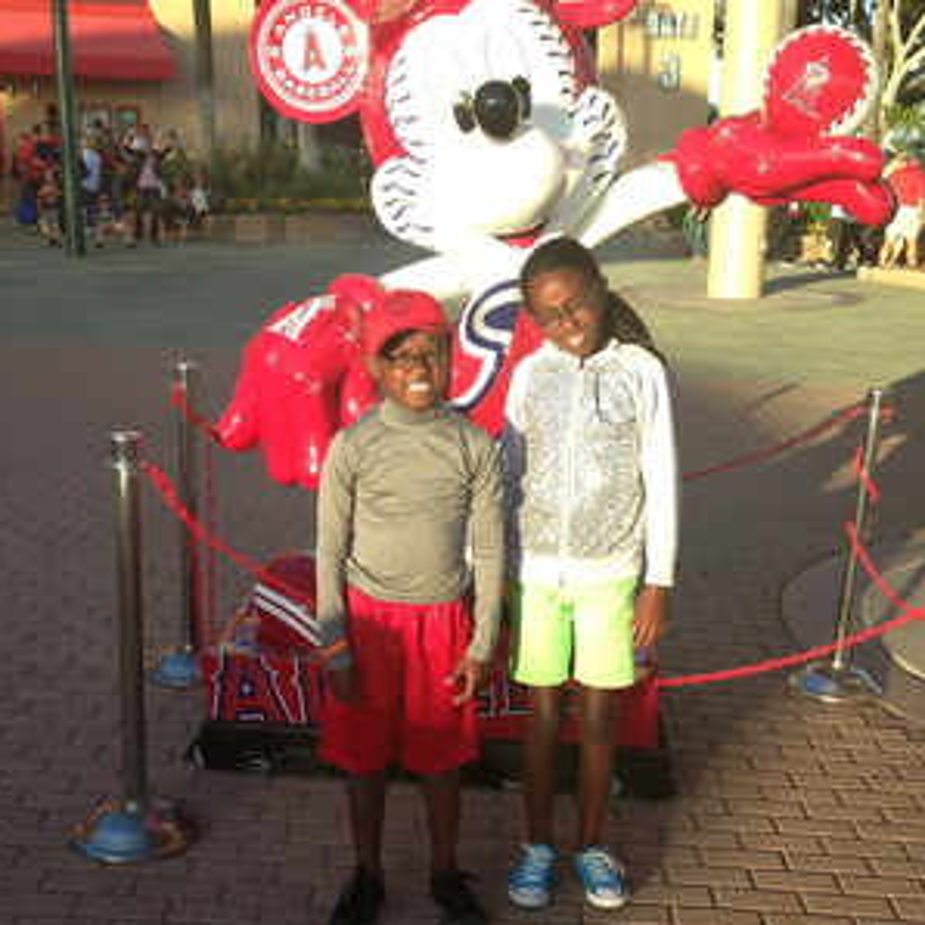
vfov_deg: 35.7
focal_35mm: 47
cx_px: 447
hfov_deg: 36.1
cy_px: 621
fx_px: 1421
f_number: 2.4
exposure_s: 1/467
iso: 80
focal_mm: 4.13
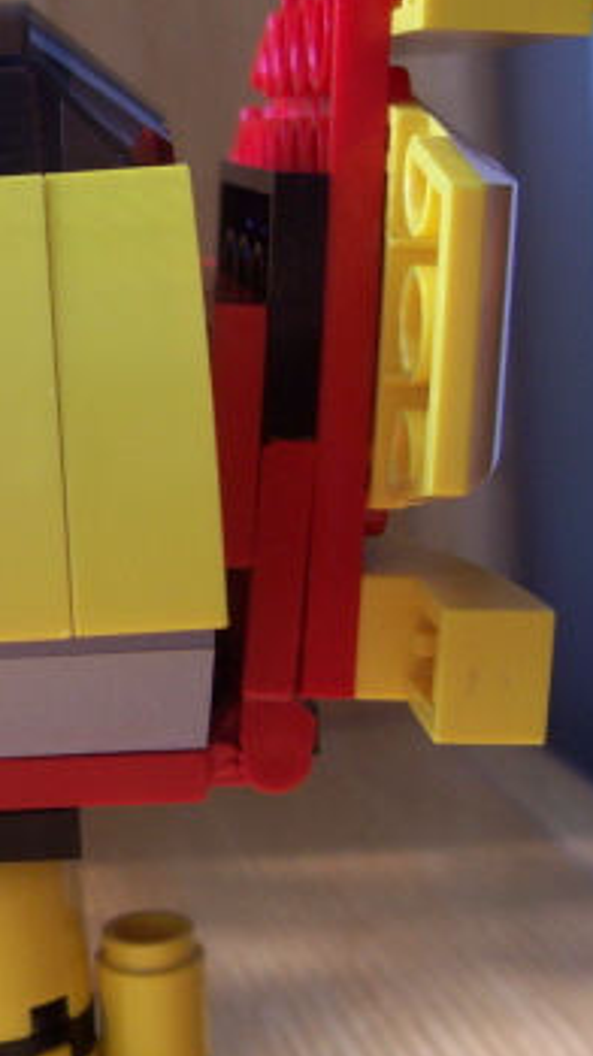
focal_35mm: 68
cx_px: -76
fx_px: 1903
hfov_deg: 17.1
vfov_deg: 30.8
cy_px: 363
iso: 80
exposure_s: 1/62.8
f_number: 2.7
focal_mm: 5.6
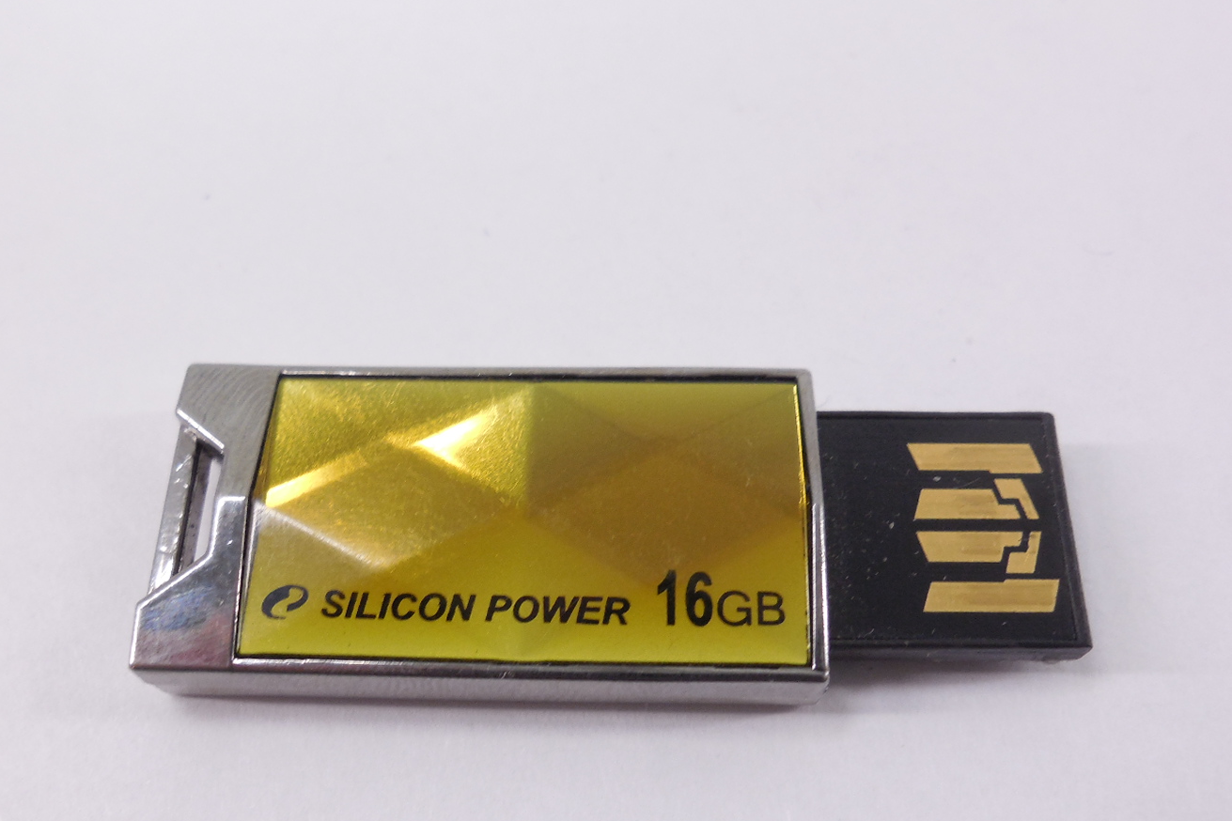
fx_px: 1129
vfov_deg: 39.7
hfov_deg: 57.2
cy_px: 504
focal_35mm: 33
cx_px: 590
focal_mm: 4.6
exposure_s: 1/30
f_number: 3.5
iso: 200
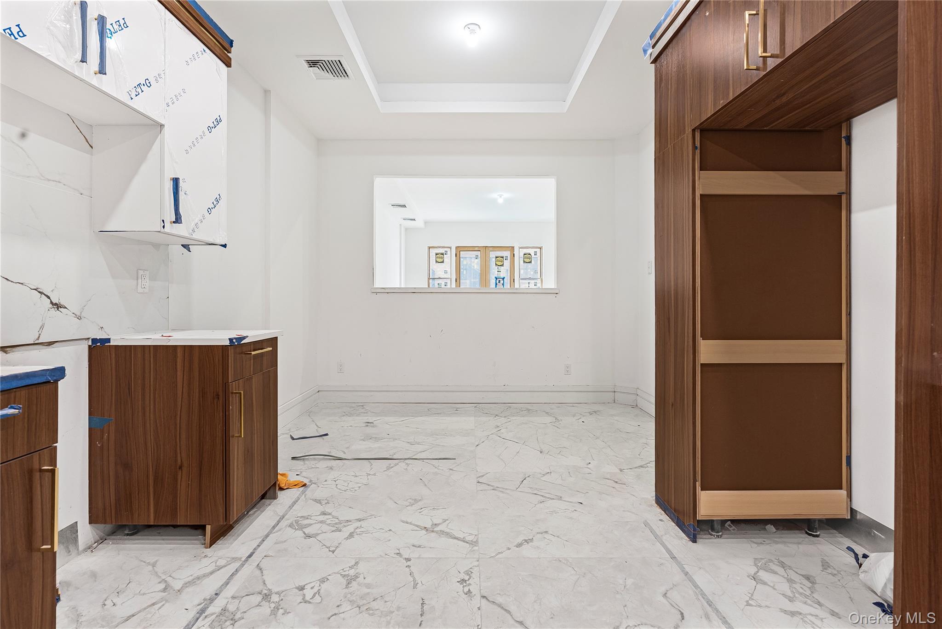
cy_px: 314
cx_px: 471
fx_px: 419
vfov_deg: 73.8
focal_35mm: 16
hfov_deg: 96.7
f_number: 7.1
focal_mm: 16
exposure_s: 1/8
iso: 400
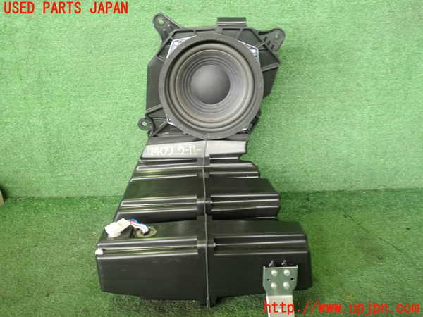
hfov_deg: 60.0
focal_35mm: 30
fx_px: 367
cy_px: 158
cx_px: 212
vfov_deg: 46.8
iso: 250
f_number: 2.3
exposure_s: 1/30
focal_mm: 5.5
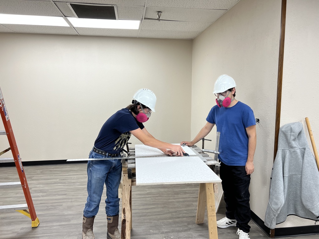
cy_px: 120
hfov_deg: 67.3
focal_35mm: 26
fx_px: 240
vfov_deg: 53.1
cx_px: 160
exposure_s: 1/120
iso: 64
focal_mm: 5.7
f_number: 1.5
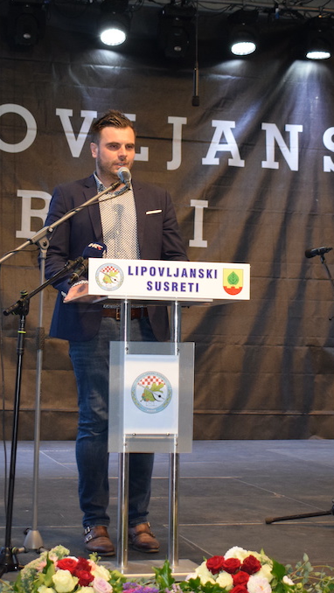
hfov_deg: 17.5
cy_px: 297
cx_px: 108
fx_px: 1082
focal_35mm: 69
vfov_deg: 30.6
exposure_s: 1/60
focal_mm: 29
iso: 2000
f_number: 4.2
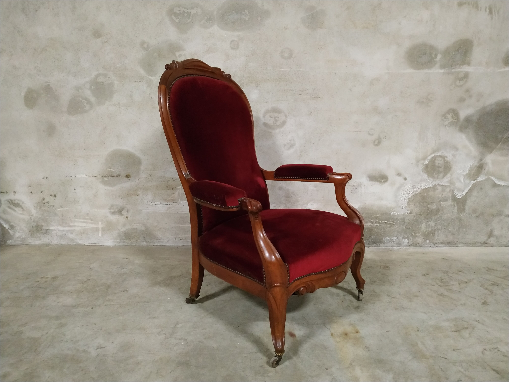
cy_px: 191
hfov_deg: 71.6
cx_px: 254
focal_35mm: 24
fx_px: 353
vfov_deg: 56.8
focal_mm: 3.94
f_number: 1.9
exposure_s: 1/20
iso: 1250
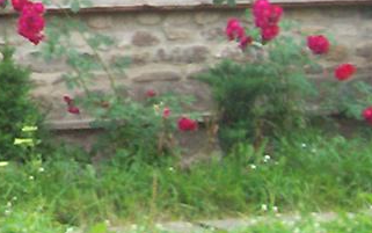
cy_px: -122
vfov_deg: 5.7
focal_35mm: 230
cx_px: -292
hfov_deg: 8.8
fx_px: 2333
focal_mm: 5.6
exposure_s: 1/89
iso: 80
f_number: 2.7
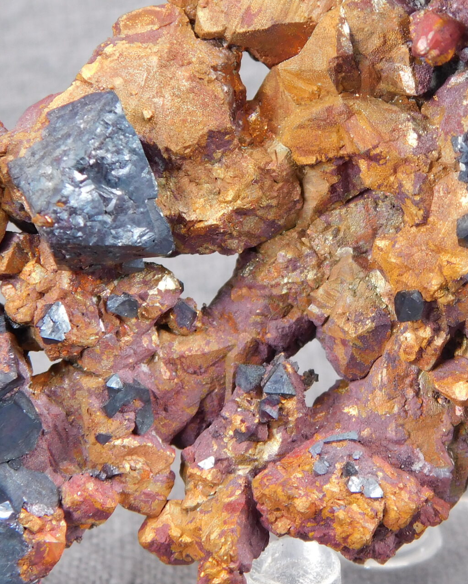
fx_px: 1731
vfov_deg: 19.2
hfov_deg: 15.2
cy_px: 241
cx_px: 433
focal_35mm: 100
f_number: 3.8
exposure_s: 1/60
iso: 125
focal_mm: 9
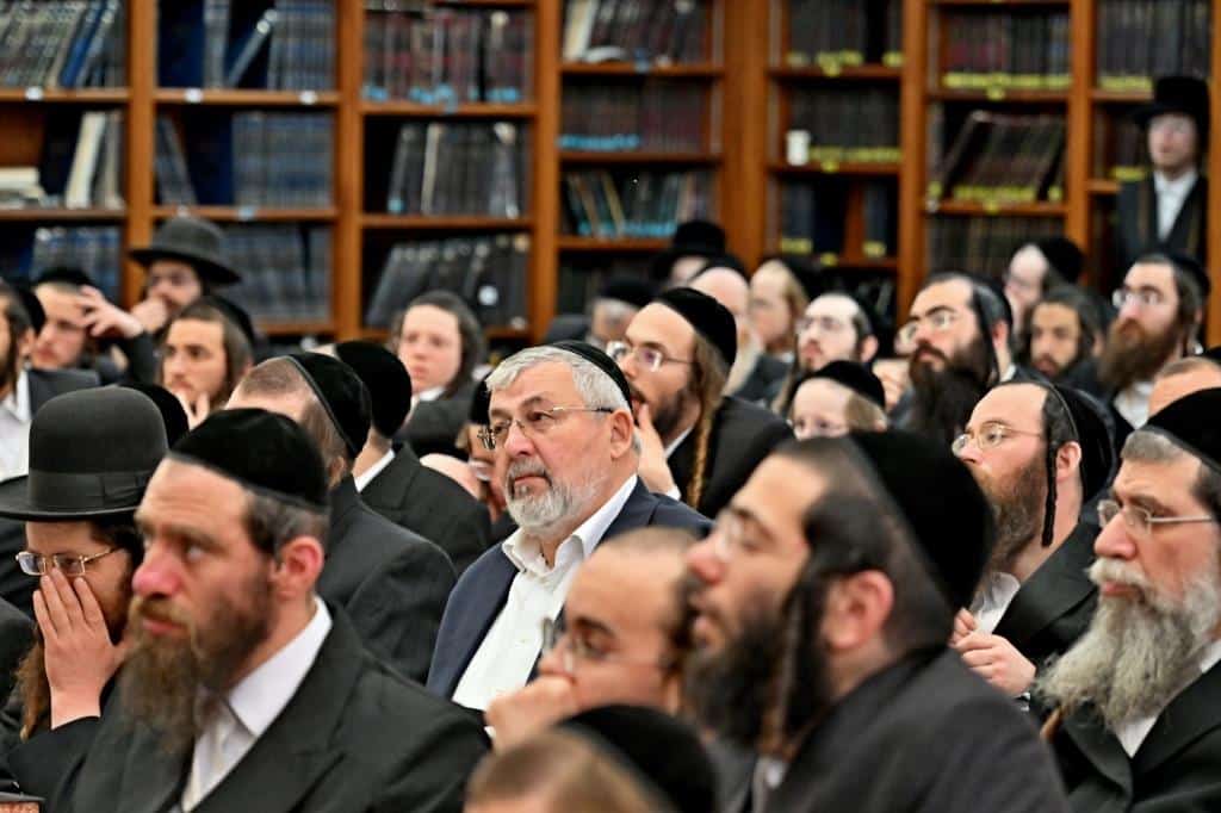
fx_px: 6103
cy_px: 406
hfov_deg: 11.4
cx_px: 610
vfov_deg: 7.6
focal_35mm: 180
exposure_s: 1/320
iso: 800
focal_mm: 120
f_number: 4
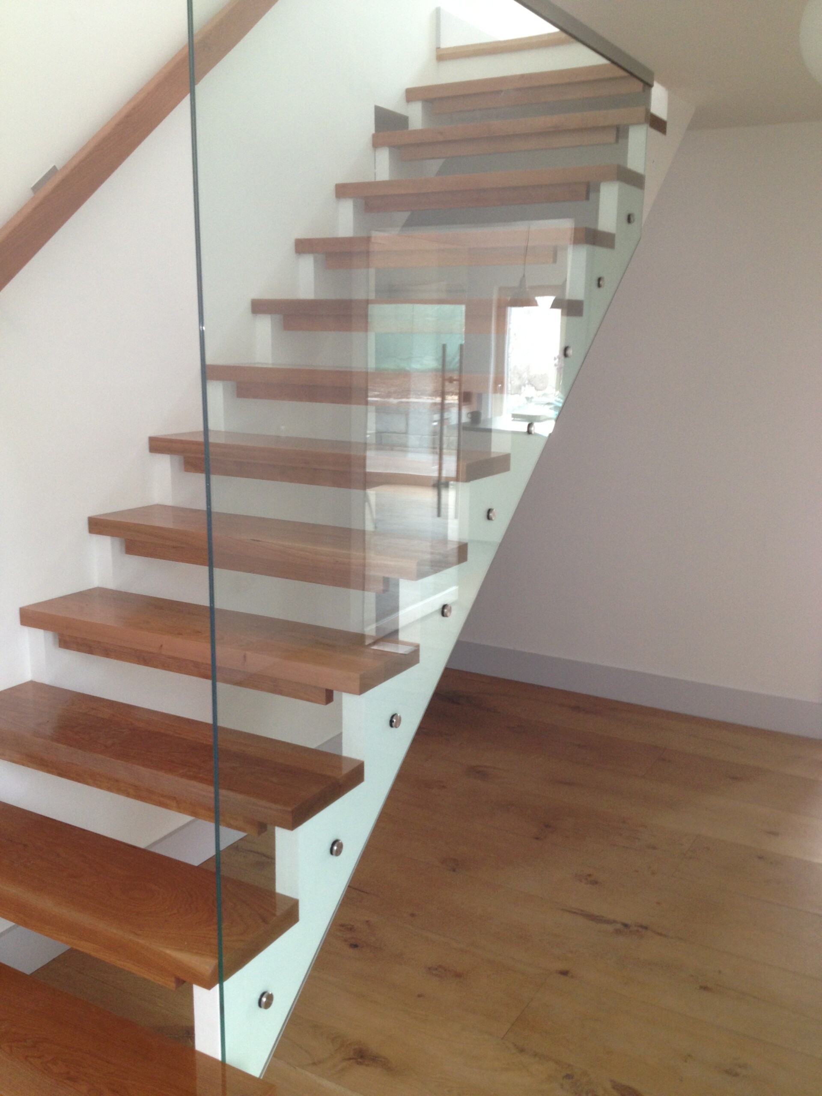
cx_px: 411
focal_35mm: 35
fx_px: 1108
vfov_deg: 52.6
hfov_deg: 40.7
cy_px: 548
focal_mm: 4.28
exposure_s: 1/20
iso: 80
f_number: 2.4
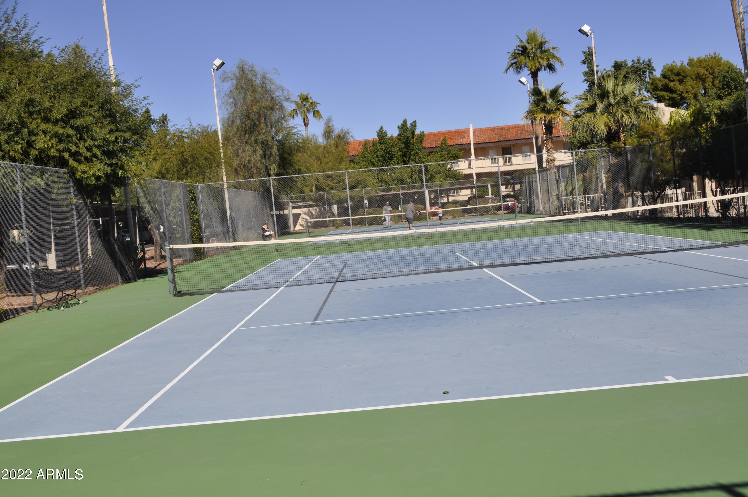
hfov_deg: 46.5
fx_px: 872
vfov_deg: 31.8
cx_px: 374
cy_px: 248
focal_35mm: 42
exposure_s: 1/500
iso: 200
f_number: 11
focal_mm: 28
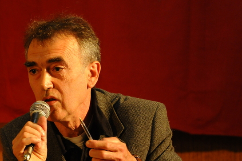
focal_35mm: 242
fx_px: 1625
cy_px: 93
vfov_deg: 5.7
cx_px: 97
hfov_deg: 8.5
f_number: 4
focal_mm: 110
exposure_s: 1/60
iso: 1250
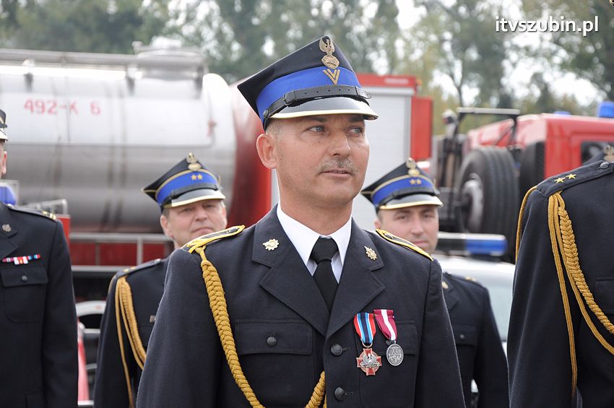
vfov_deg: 11.4
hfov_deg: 17.1
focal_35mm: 120
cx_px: 307
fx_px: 2045
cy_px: 204
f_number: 5.3
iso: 500
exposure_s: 1/400
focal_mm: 80
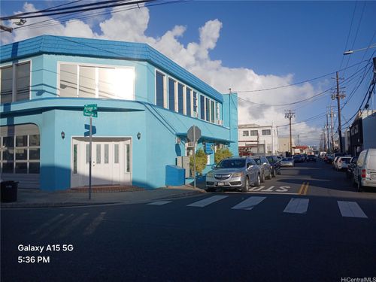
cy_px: 141
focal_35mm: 26
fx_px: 282
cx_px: 188
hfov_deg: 67.3
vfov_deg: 53.1
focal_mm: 3.98
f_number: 1.8
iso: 20
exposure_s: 1/1125
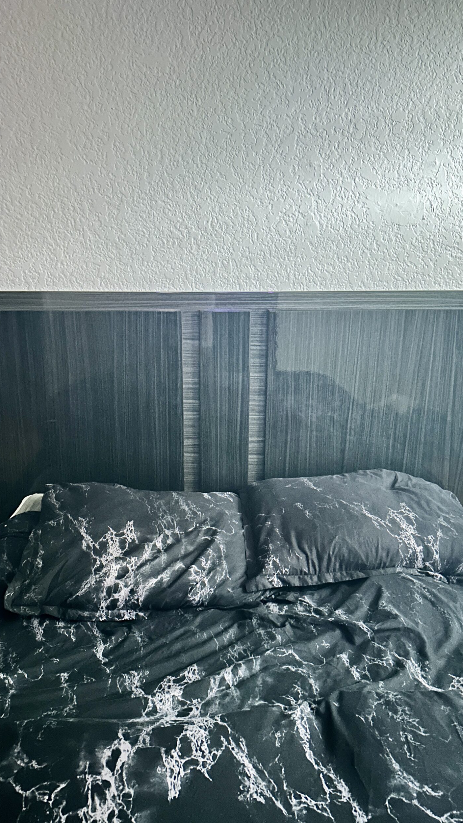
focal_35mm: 29
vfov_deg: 66.1
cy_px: 415
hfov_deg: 40.2
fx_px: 633
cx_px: 217
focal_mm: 5.7
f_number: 1.5
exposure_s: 1/9
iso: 1600
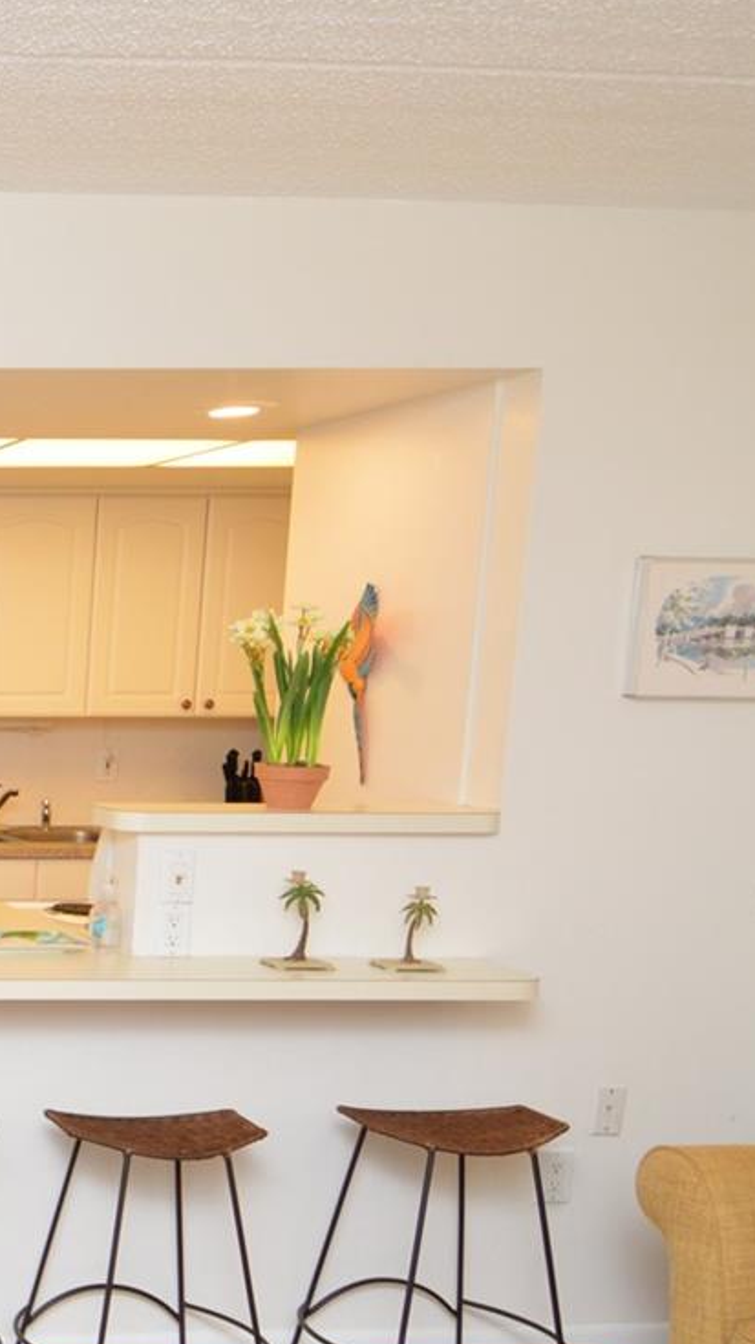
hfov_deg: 21.3
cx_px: -537
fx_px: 1460
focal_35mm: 41
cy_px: 901
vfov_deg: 48.5
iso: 560
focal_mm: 12
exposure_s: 1/60
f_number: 4
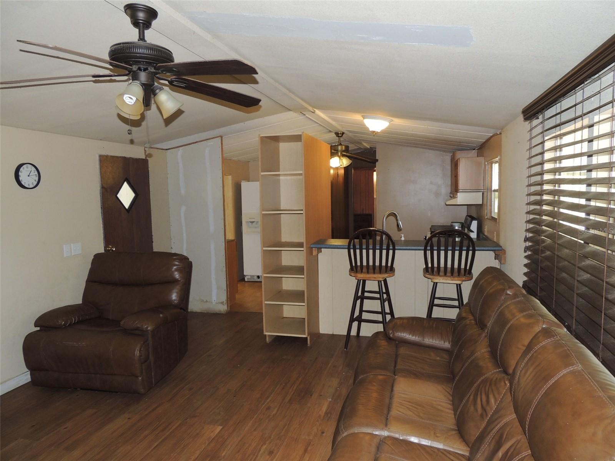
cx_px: 308
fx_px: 426
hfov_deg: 71.6
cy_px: 230
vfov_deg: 56.8
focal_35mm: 24
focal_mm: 4.3
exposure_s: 1/30
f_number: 3
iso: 200
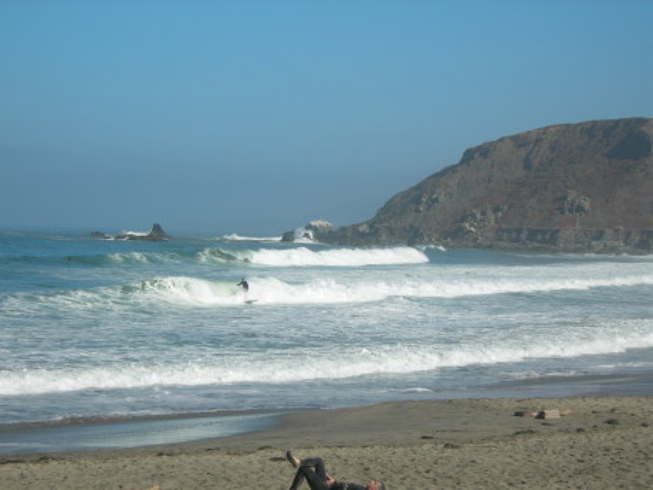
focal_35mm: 113
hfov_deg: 17.4
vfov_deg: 13.1
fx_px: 2132
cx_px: 326
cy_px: 245
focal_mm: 23.4
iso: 50
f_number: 8.2
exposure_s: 1/265
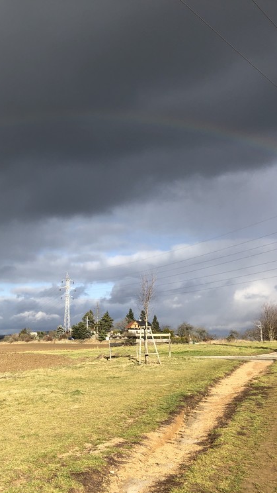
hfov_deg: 26.2
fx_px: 535
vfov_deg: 49.4
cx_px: -46
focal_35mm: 41
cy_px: 248
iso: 20
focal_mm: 3.99
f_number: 1.8
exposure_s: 1/1200
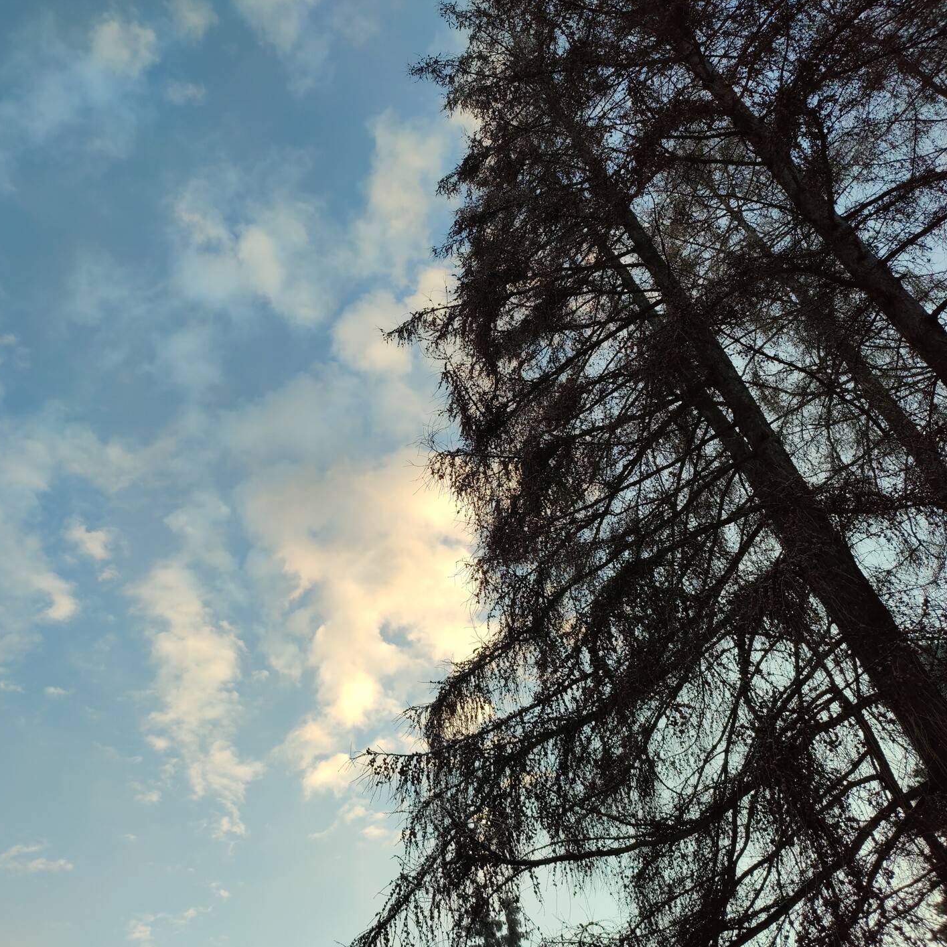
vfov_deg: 54.0
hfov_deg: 53.0
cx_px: 315
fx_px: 929
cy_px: 480
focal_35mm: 30
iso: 71
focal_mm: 6.04
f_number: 1.9
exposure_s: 1/100
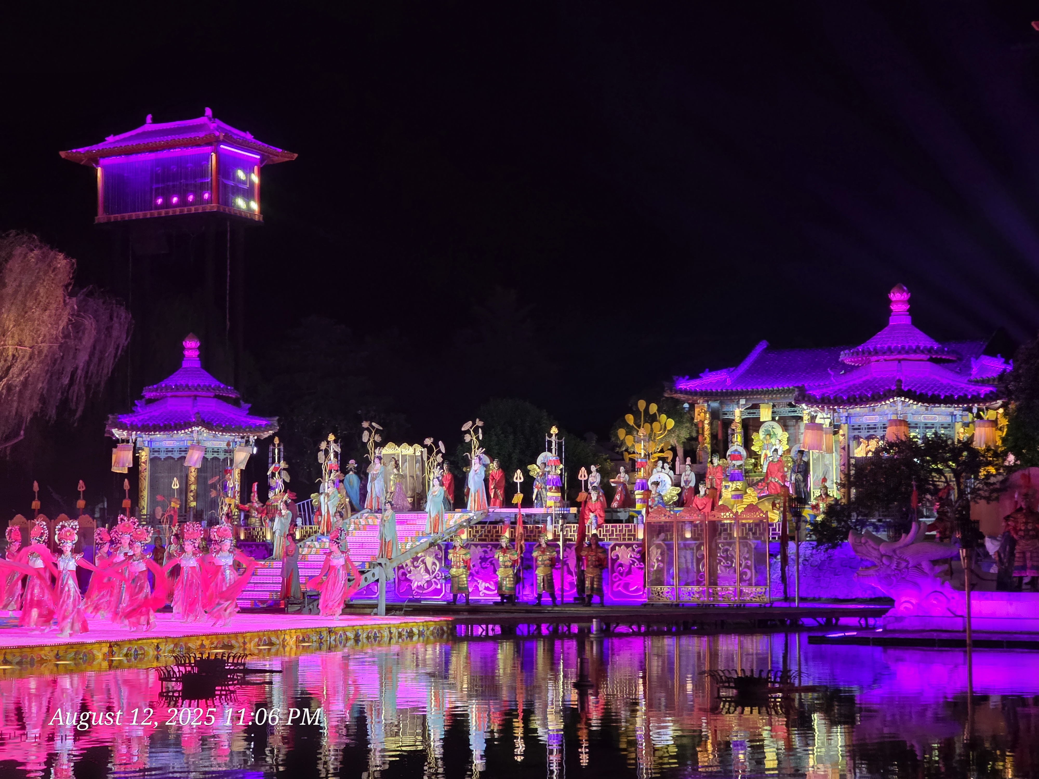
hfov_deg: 28.2
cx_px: 520
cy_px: 390
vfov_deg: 21.3
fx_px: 2071
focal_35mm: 69
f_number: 2.4
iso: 400
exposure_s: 1/30.1
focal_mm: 7.9
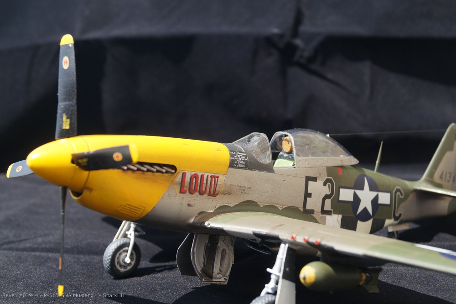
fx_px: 760
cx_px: 228
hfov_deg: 33.4
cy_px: 152
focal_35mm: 60
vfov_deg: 22.6
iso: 100
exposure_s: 1/160
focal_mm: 40
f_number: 7.1
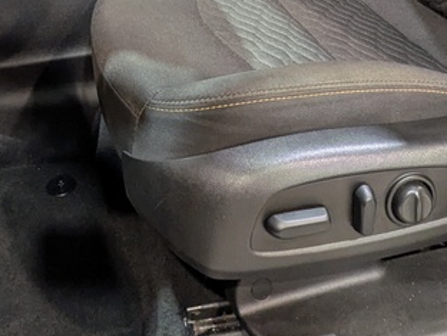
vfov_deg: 25.3
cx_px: 153
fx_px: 594
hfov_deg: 40.8
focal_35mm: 46
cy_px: -142
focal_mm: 1.83
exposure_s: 1/25
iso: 71
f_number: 2.2
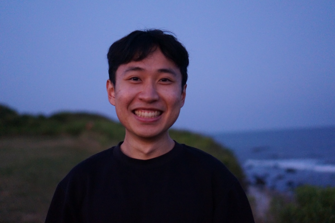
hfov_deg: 37.9
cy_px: 112
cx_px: 168
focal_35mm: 52
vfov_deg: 25.7
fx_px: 488
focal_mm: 35
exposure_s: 1/200
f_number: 1.8
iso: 3200
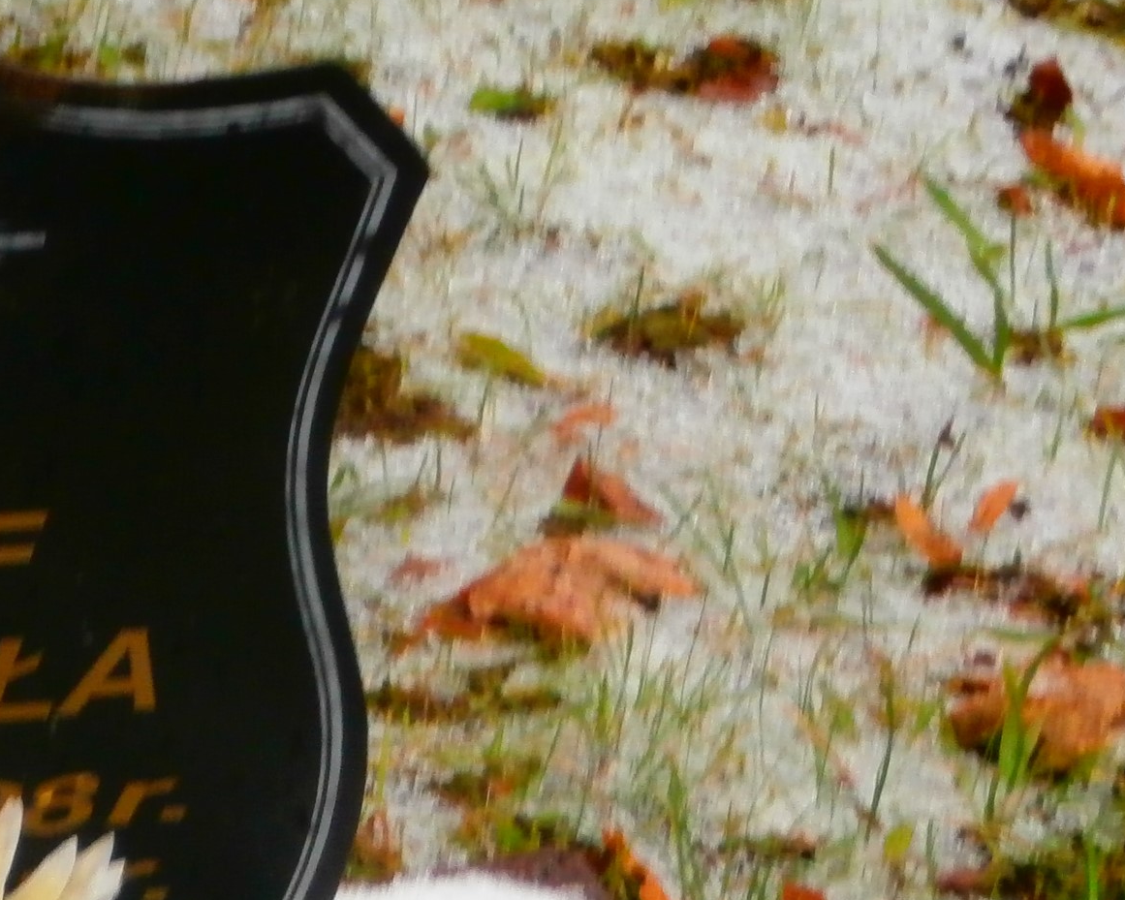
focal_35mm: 277
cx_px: -87
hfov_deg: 6.9
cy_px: 758
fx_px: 9224
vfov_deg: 5.6
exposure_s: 1/50
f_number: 5.4
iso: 200
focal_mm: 19.54
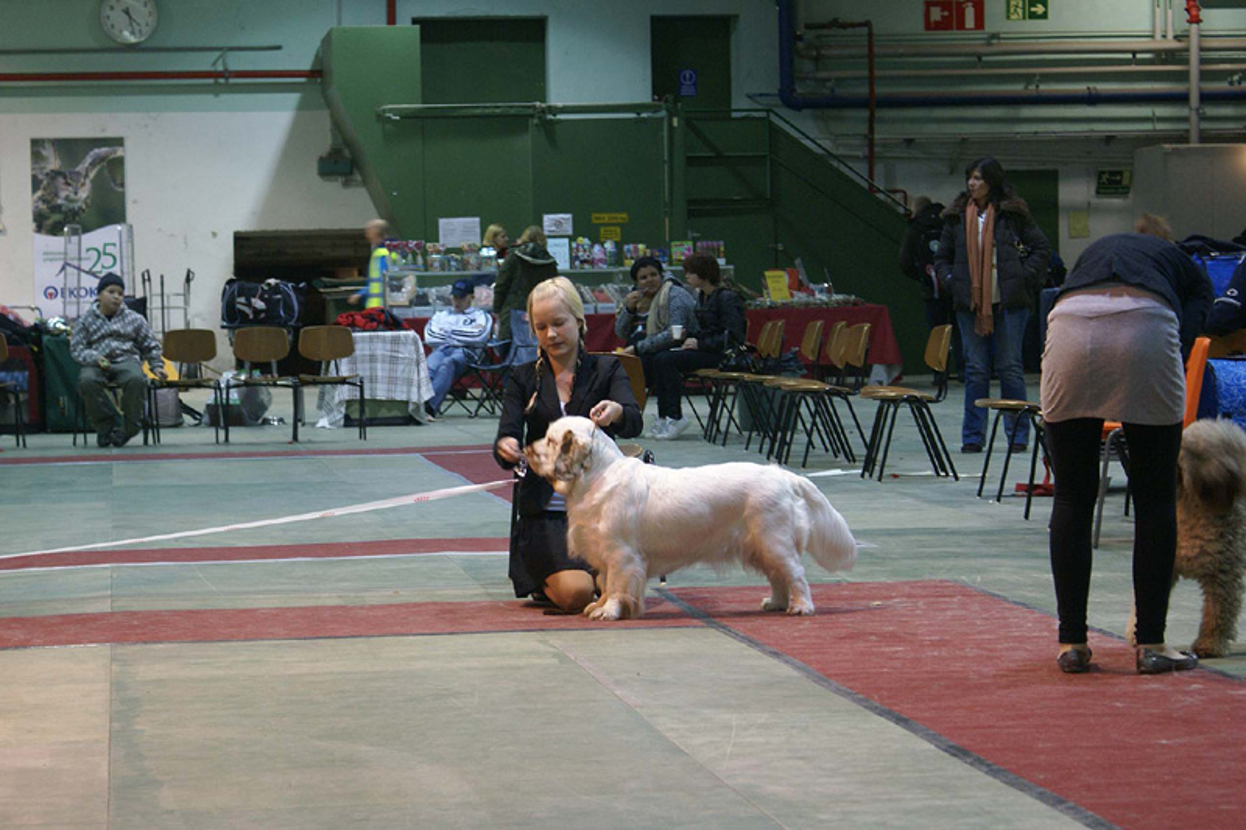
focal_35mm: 105
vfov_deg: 13.0
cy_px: 415
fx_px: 3633
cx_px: 623
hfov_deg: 19.5
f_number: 5.6
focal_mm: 70
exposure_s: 1/20
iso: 400
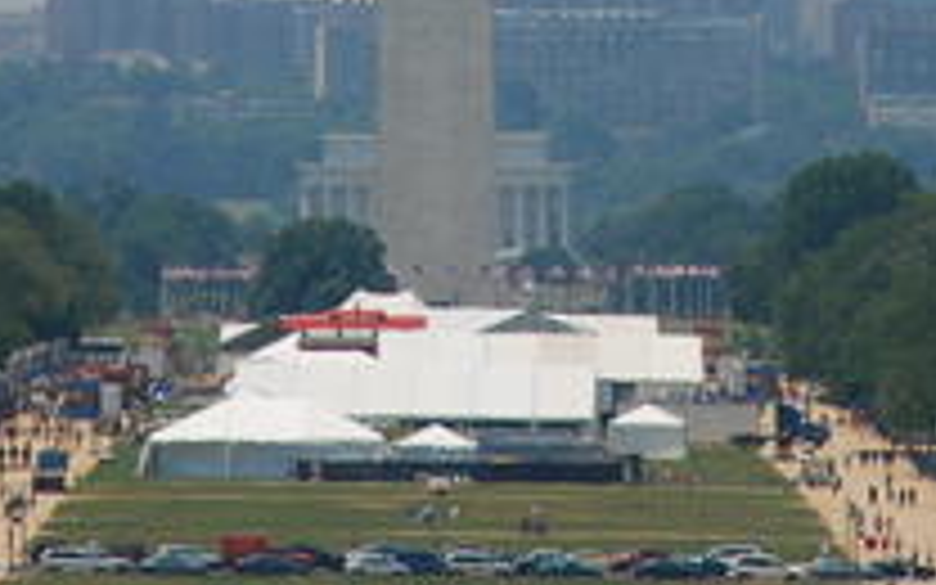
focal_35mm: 635
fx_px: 16187
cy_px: -248
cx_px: 459
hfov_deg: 3.3
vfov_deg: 2.1
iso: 200
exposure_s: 1/1250
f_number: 5.6
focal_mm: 135
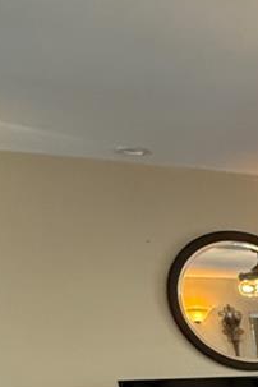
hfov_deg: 12.9
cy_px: 577
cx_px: 669
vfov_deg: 22.9
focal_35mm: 72
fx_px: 774
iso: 200
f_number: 2.2
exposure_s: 1/60
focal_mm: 2.22
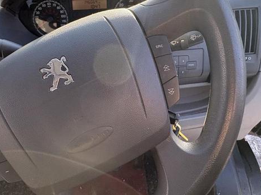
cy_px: 89
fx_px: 203
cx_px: 105
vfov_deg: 51.2
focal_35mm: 27
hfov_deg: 64.8
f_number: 2.2
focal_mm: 2.22
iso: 50
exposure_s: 1/99
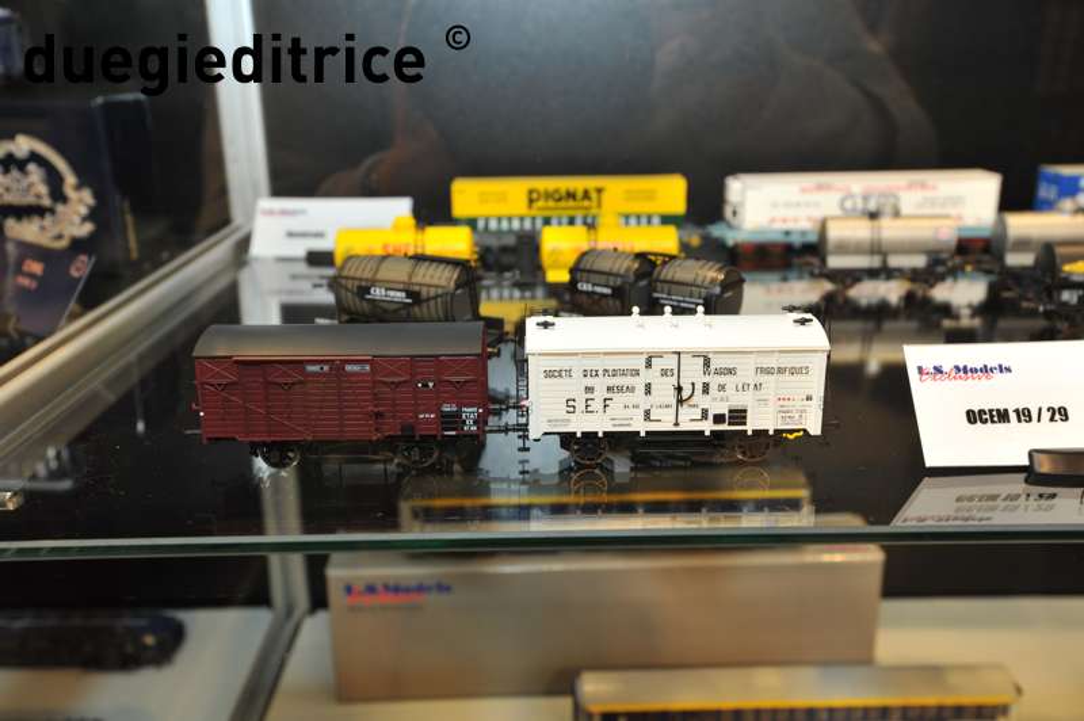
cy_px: 360
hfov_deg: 54.5
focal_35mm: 35
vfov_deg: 37.8
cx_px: 542
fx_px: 1053
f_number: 8
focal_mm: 35
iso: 800
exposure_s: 1/80
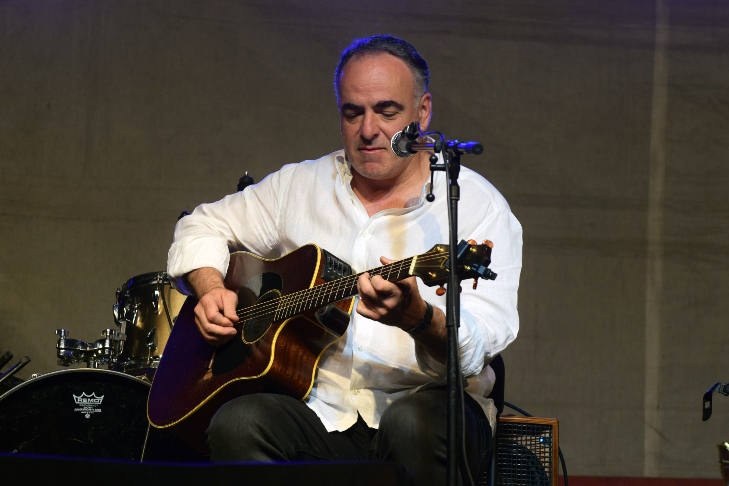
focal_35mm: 188
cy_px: 243
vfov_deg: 7.3
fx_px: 3797
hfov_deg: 11.0
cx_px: 364
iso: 720
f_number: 5.6
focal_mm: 125
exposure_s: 1/125
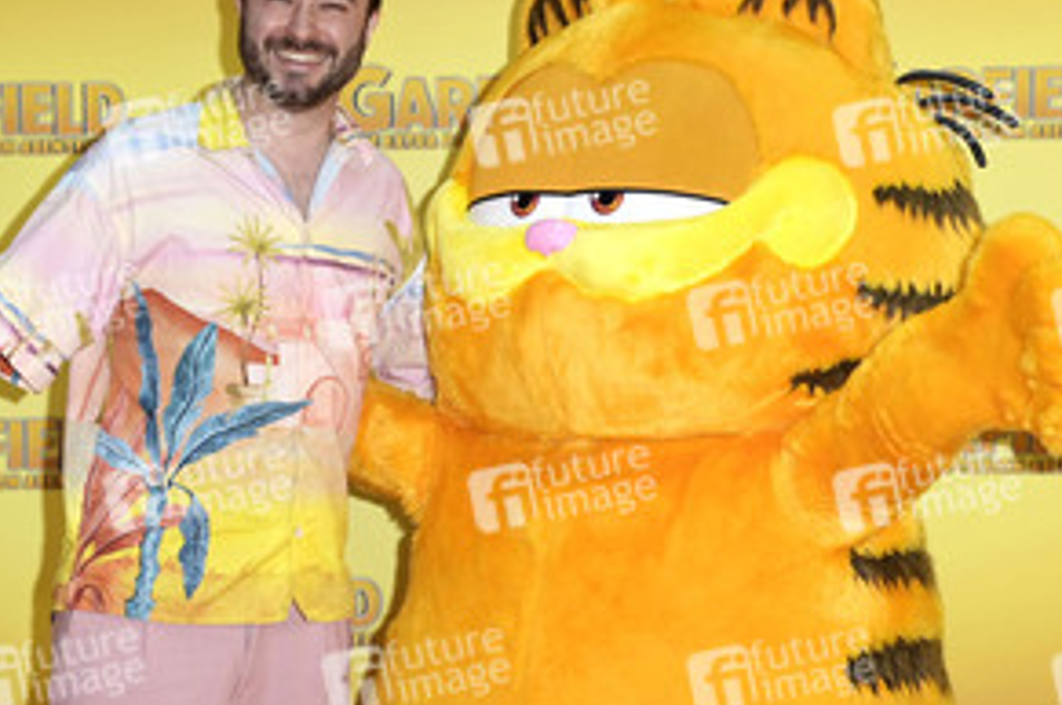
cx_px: 465
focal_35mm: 90
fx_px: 2651
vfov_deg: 15.1
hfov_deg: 22.6
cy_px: 398
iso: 640
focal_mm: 58
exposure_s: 1/250
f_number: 5.6
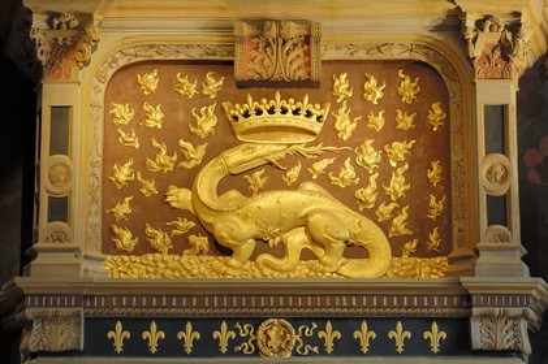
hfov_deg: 24.2
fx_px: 1278
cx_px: 274
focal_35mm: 84
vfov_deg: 16.2
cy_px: 182
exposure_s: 1/1.43
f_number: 6.3
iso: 100
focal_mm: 56
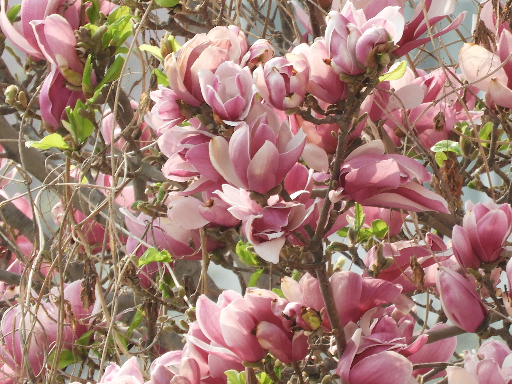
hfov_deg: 1.6
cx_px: 373
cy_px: 117
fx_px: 18179
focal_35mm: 1229
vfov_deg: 1.2
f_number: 5.6
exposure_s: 1/250
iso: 110
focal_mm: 107.5
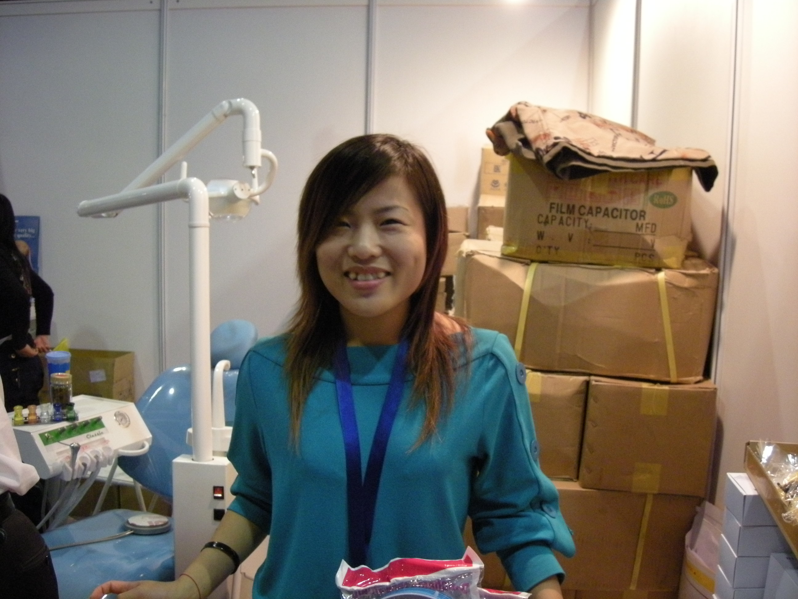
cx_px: 399
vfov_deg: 40.7
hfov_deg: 52.6
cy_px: 300
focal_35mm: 35
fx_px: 807
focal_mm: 5.7
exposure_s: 1/19.8
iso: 400
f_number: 2.8
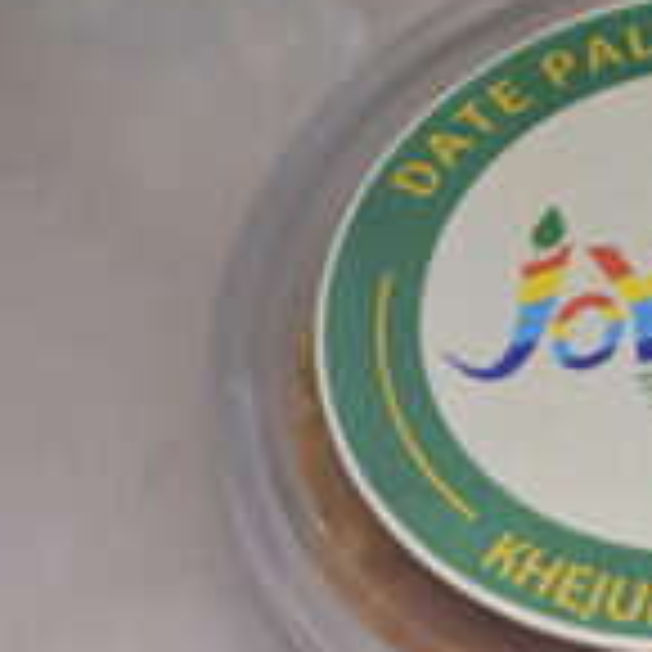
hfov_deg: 10.4
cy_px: 227
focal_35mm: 162
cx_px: 1012
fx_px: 3452
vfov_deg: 10.8
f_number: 5
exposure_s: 1/200
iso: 250
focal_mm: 24
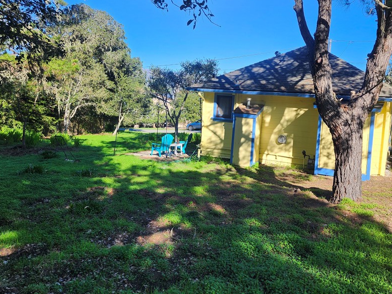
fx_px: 340
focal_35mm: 30
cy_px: 120
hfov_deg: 59.7
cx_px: 226
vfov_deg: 46.6
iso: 25
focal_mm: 5.54
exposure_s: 1/807
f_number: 1.8
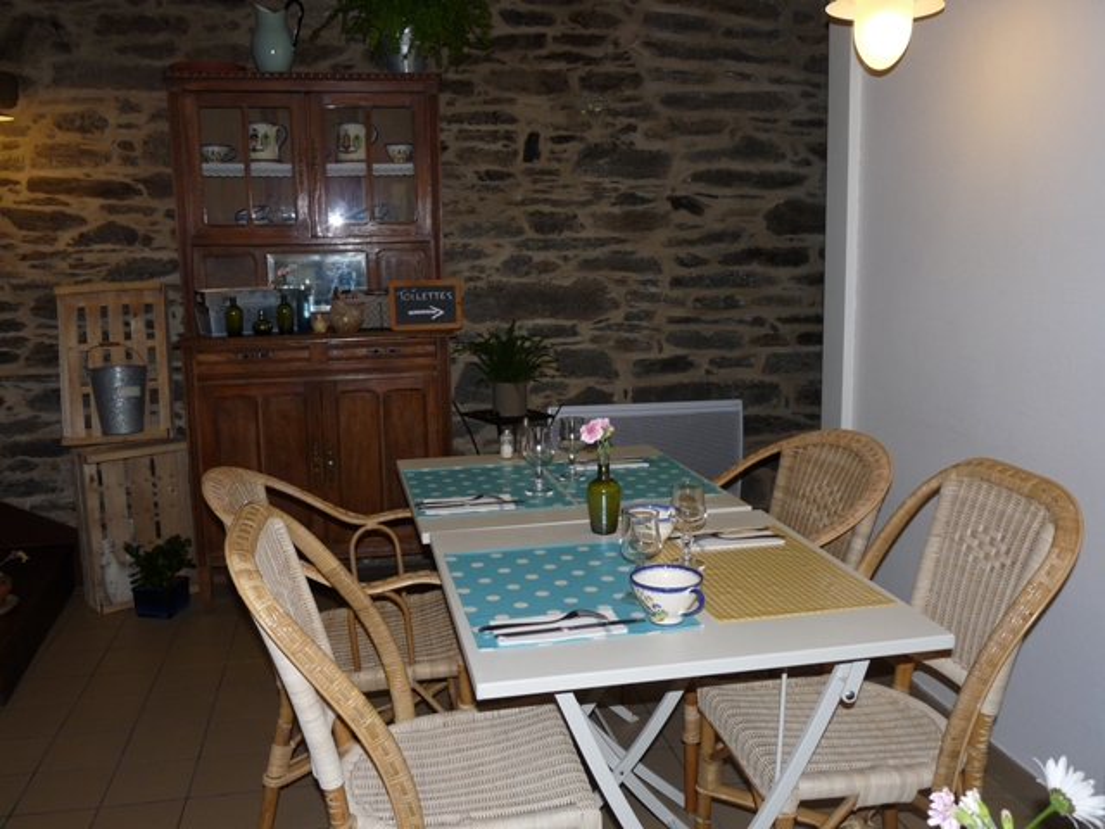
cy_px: 414
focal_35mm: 32
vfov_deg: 44.2
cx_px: 552
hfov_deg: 56.8
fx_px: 1021
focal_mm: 5.6
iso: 100
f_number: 3
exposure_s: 1/30
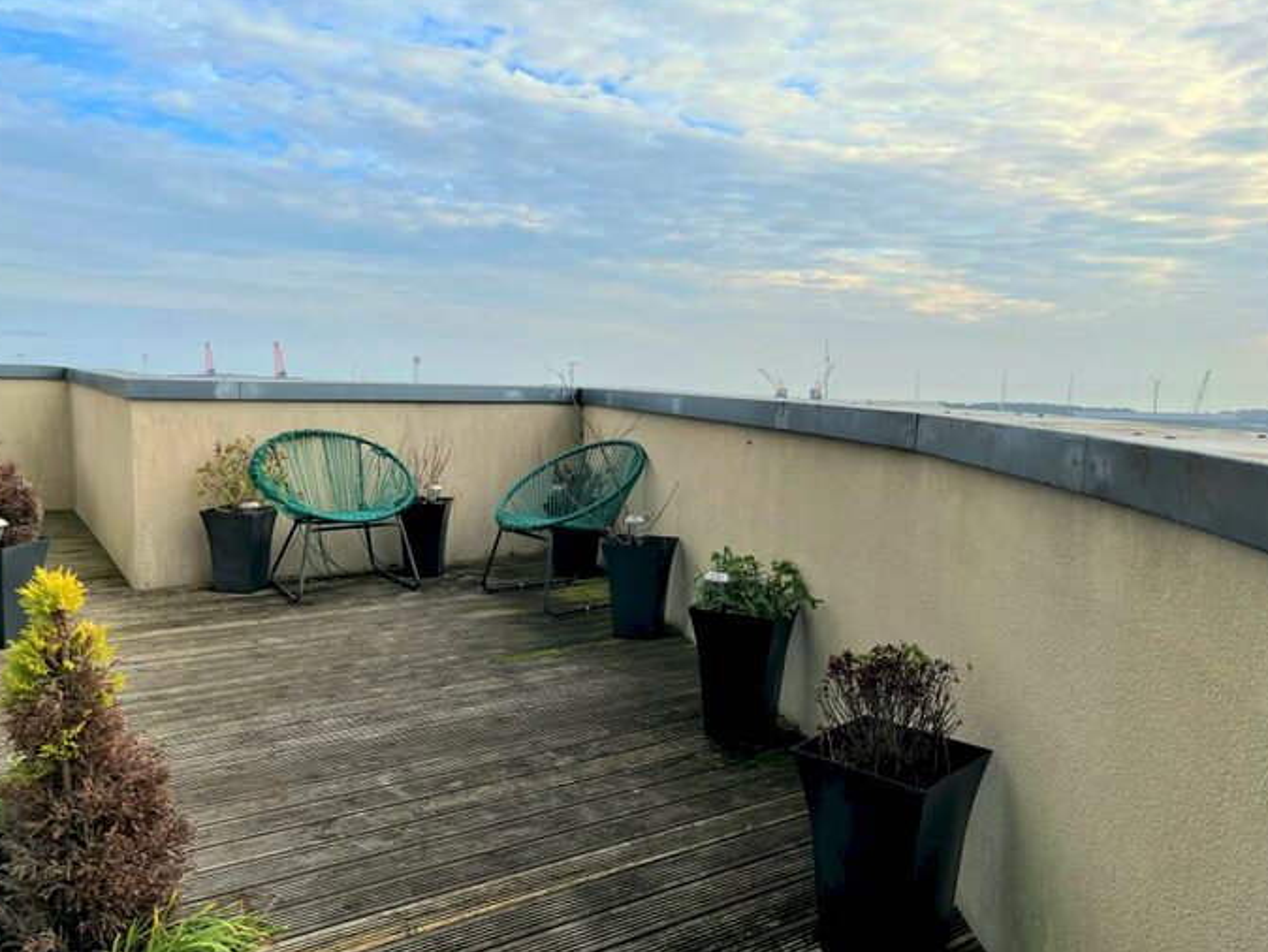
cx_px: 630
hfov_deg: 65.3
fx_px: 989
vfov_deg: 51.4
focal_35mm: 27
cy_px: 486
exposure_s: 1/1923
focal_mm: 5.1
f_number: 1.6
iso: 50
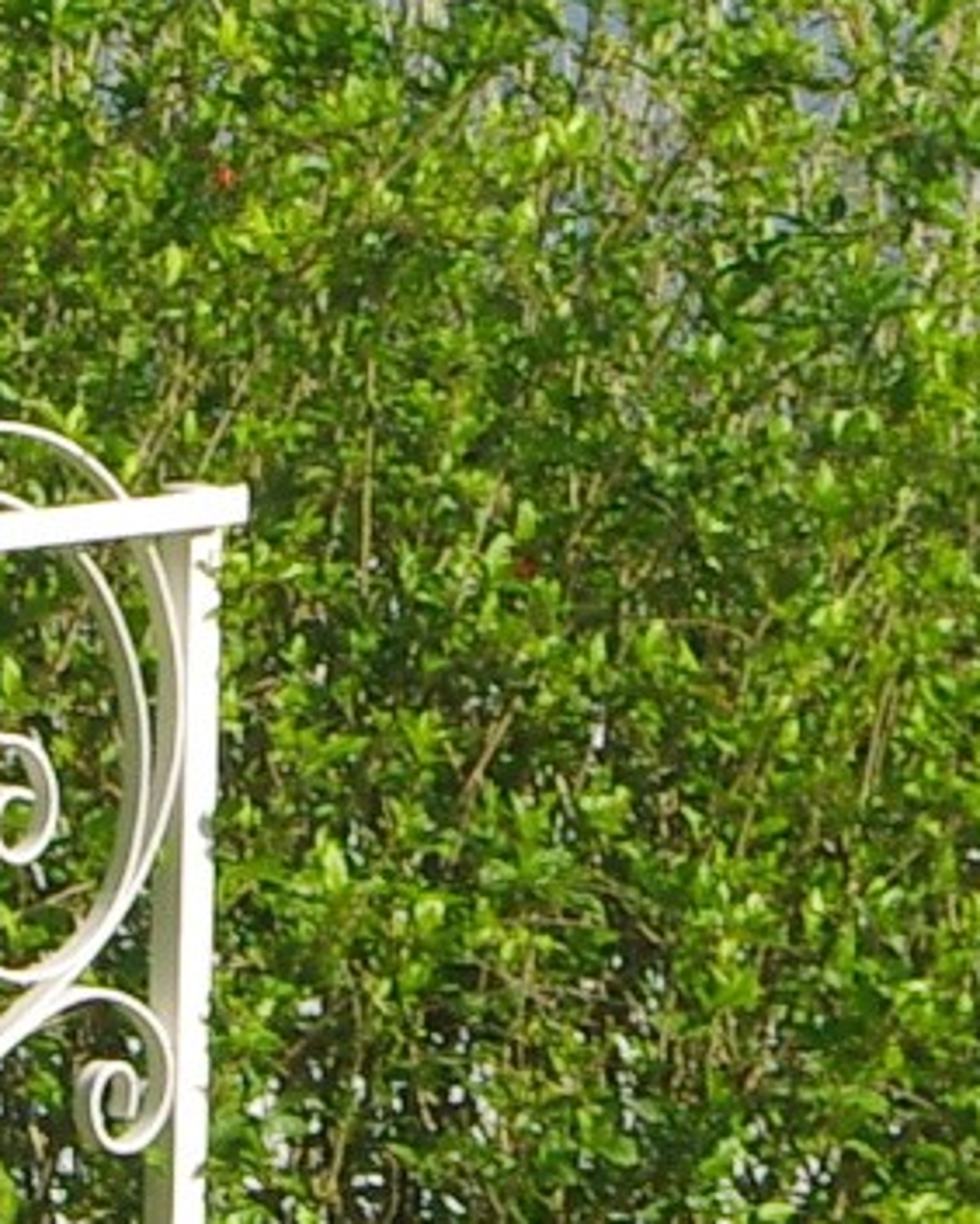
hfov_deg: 4.5
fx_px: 12461
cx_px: 785
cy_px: 282
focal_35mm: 344
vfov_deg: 5.6
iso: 200
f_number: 8
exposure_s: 1/400
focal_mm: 28
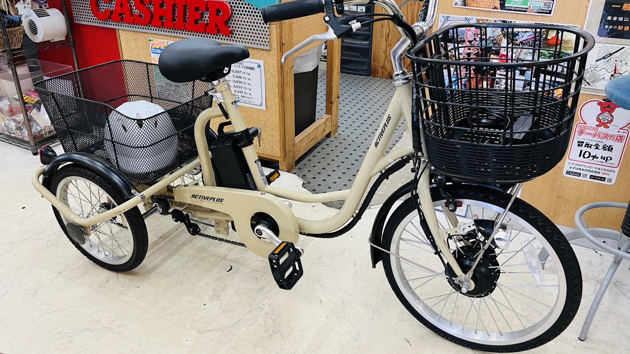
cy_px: 163
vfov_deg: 40.2
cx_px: 314
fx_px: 484
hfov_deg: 66.1
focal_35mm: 29
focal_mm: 5.7
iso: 64
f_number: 1.5
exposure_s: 1/50
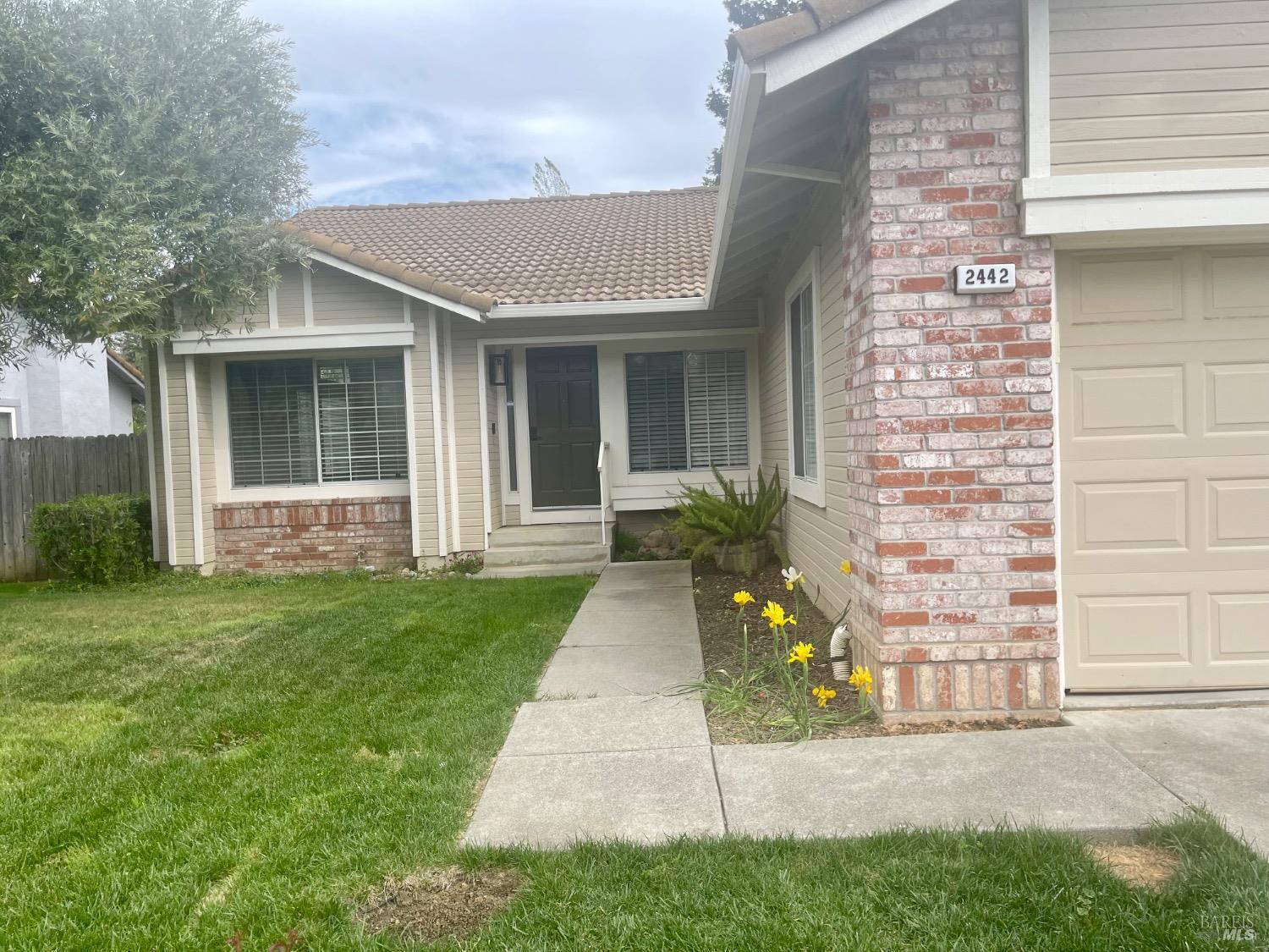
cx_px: 634
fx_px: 916
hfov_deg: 69.4
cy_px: 476
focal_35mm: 25
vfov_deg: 54.9
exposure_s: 1/1795
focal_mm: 5.1
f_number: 1.6
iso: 32
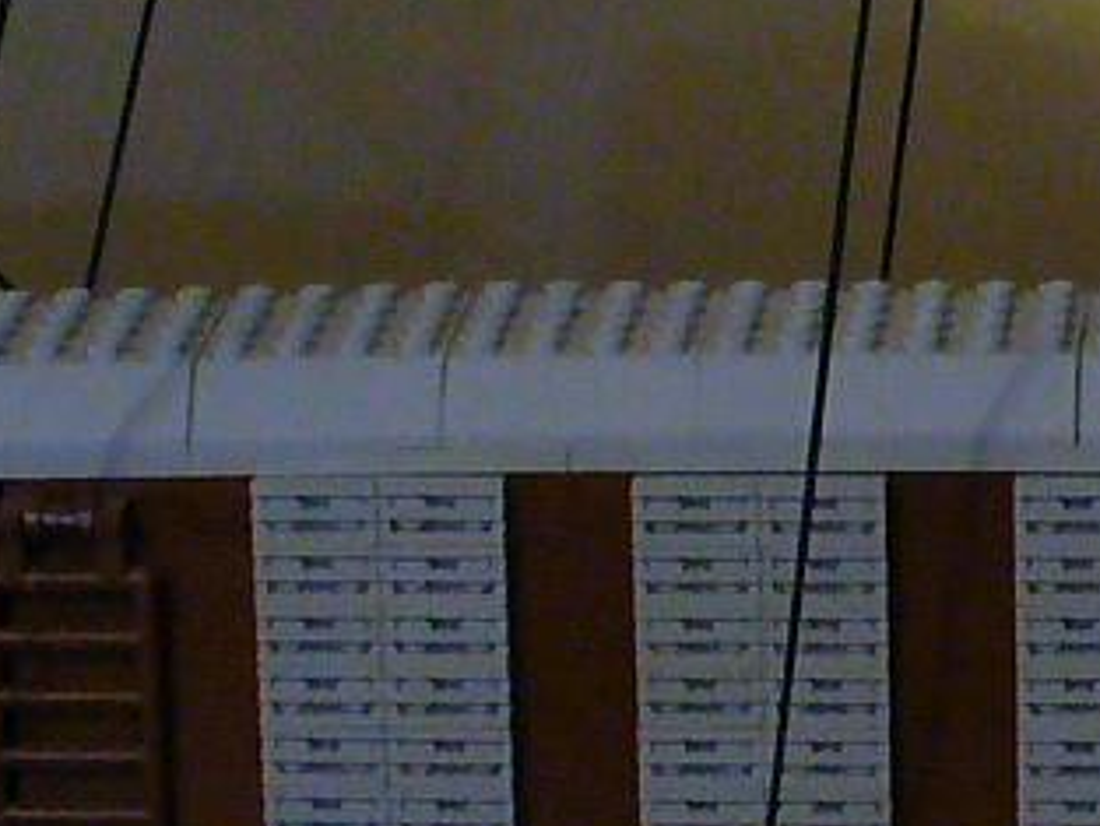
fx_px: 7407
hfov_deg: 8.4
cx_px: 1212
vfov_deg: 6.4
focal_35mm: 233
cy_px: 425
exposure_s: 1/8
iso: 200
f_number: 2.9
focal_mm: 7
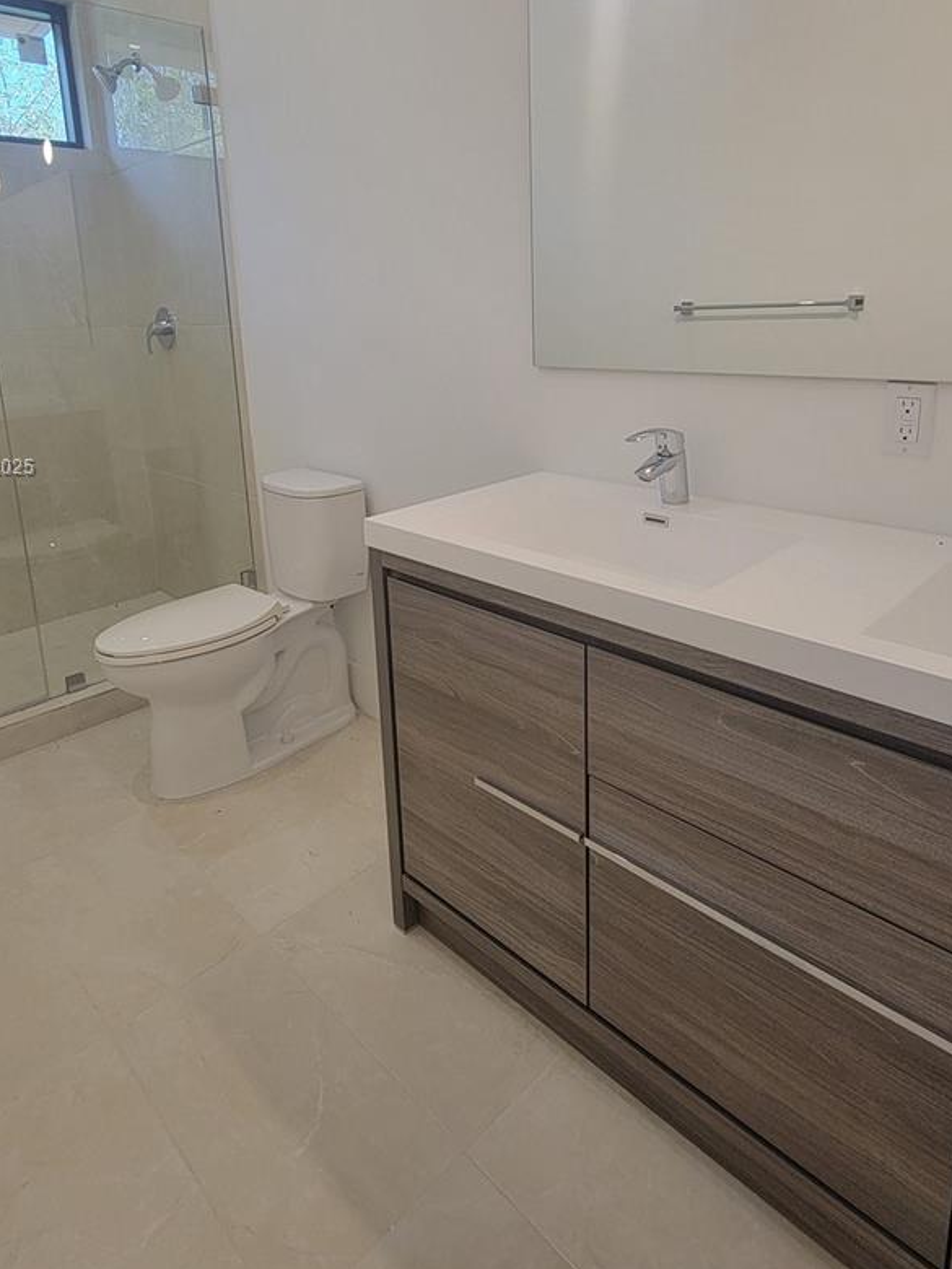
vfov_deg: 80.1
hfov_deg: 66.0
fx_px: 733
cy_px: 469
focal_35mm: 20
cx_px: 469
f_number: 2.2
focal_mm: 2.2
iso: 100
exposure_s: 1/60
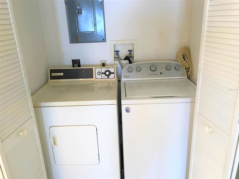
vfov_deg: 49.7
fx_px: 193
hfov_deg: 63.4
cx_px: 120
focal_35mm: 28
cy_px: 90
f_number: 1.8
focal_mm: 3.99
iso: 64
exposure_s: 1/15
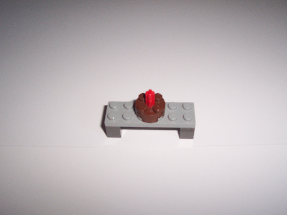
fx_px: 307
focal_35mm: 37
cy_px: 108
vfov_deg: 38.7
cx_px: 144
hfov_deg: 50.1
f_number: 2.8
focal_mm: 5.6
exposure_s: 1/60
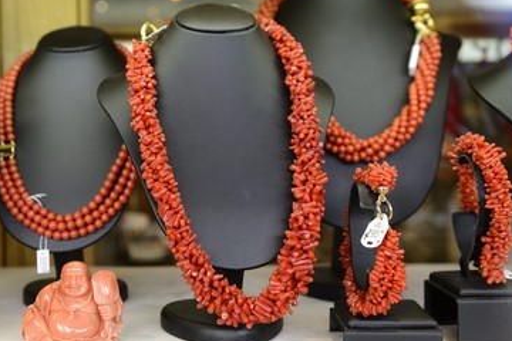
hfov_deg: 46.4
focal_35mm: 42
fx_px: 597
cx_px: 249
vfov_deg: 31.9
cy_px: 162
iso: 200
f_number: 4
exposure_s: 1/80
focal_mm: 36
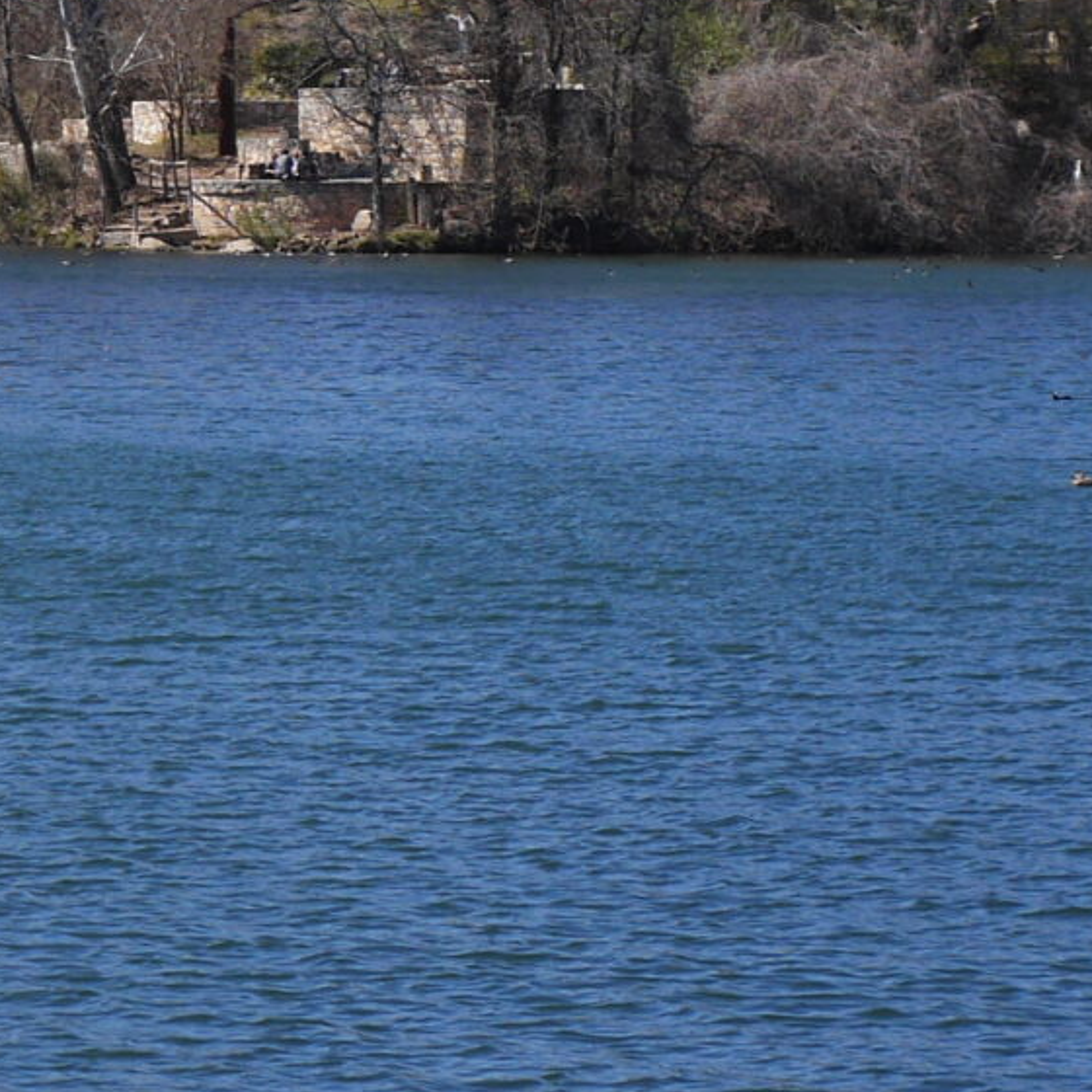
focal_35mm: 202
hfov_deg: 8.1
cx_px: -1353
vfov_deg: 8.6
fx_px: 7209
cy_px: -14
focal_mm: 25
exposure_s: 1/1000
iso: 200
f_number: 5
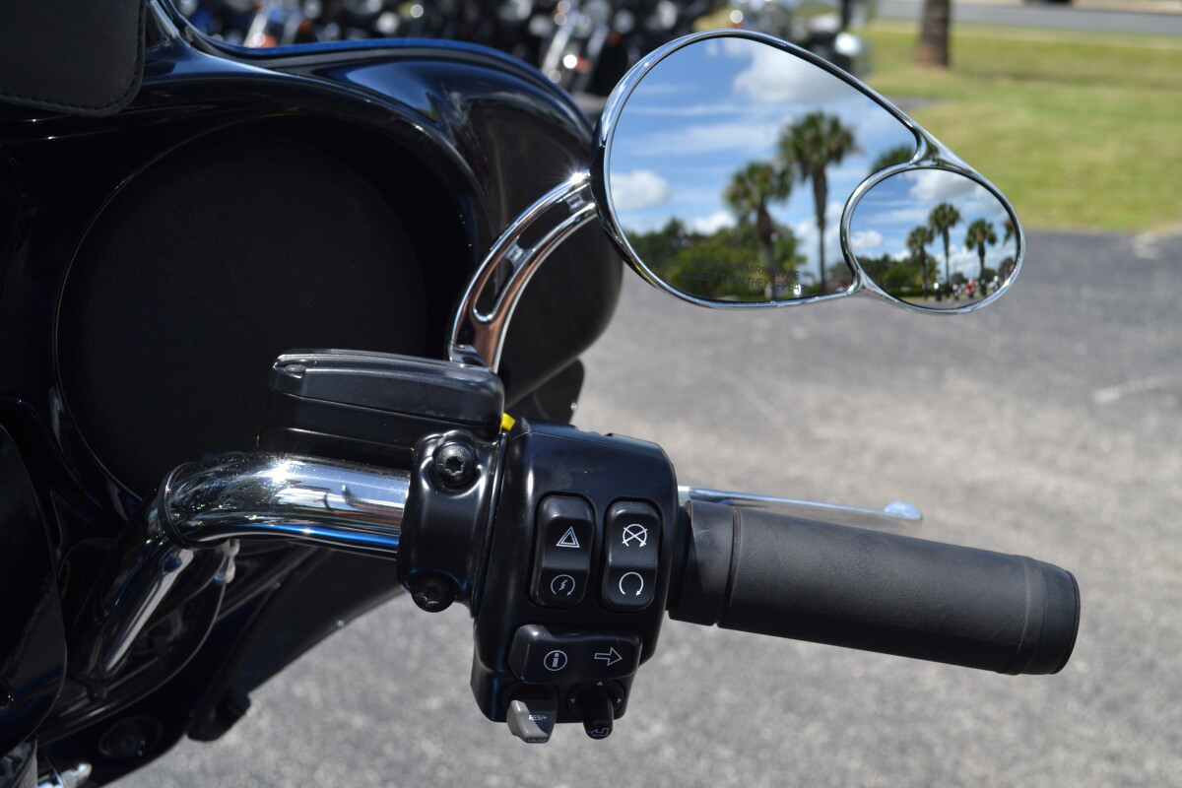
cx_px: 591
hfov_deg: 41.1
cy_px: 394
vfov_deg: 28.1
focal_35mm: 48
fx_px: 1576
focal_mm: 32
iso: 100
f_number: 8
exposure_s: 1/250
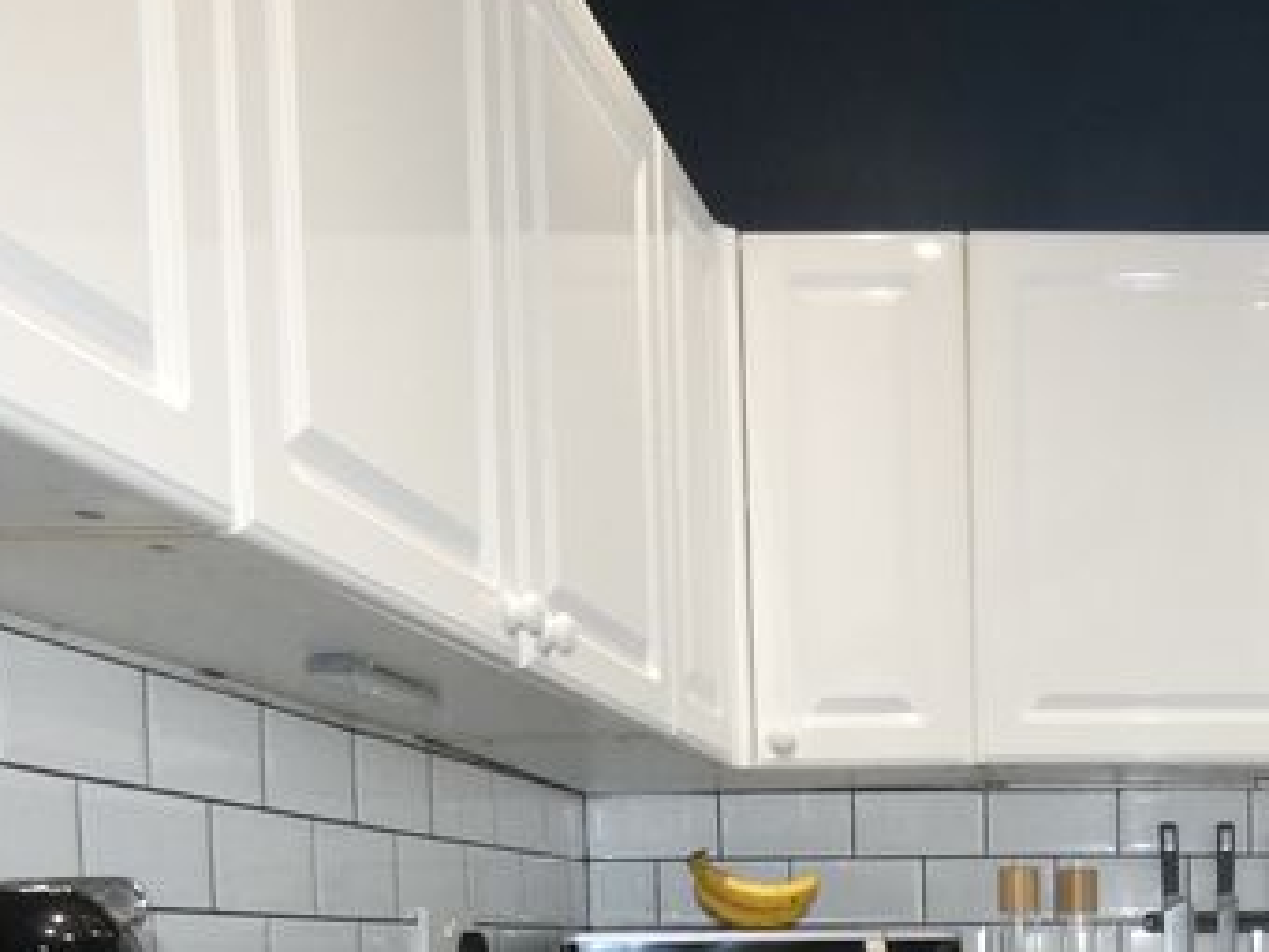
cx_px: 1209
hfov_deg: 37.0
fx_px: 1723
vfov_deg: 27.9
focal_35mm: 47
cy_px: 1071
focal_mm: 3.6
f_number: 2.8
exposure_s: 1/60
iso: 640
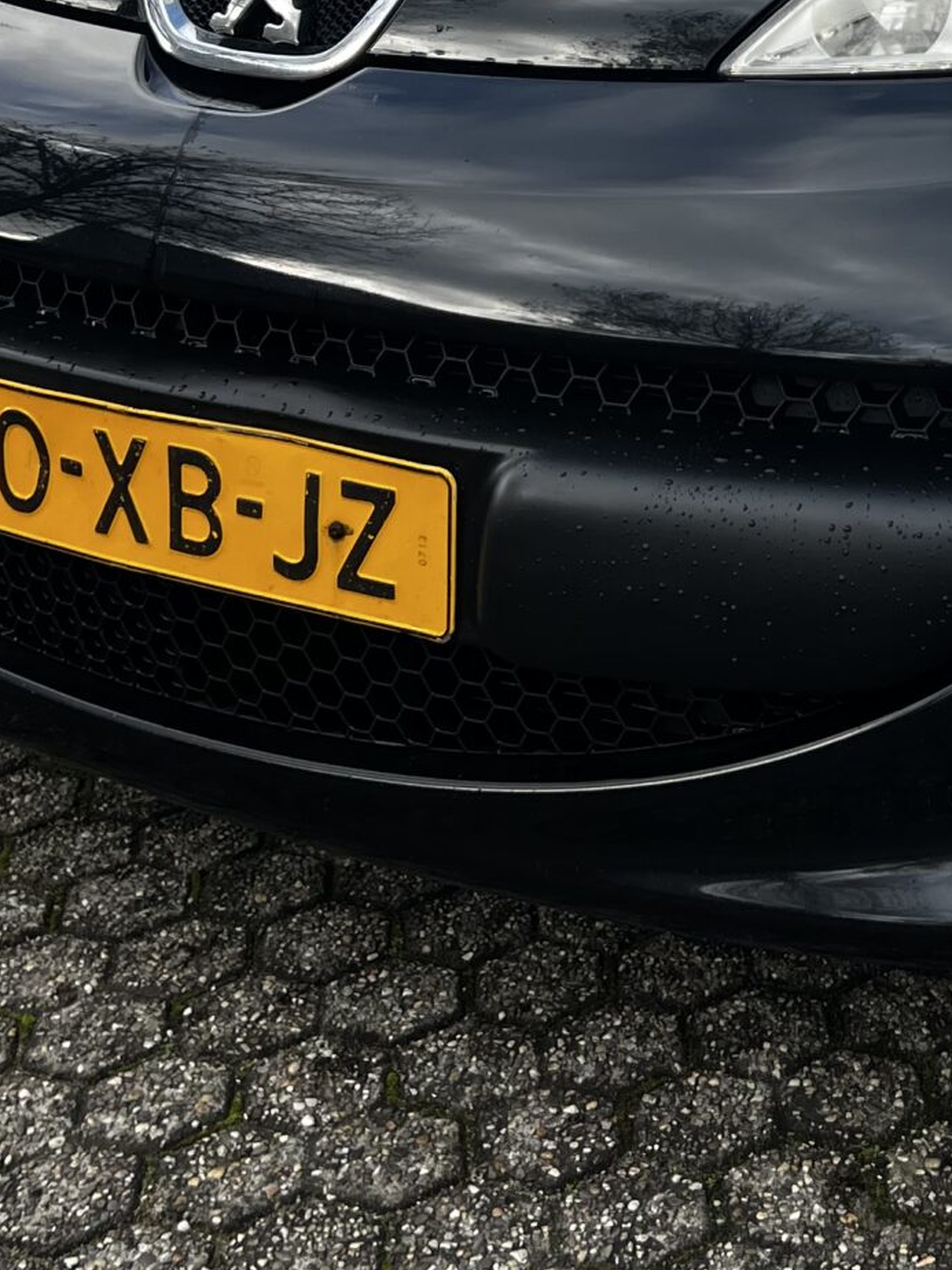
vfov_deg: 25.5
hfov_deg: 20.0
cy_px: -34
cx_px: 882
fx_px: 2640
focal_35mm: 72
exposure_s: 1/1196
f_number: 1.5
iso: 50
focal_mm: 5.7
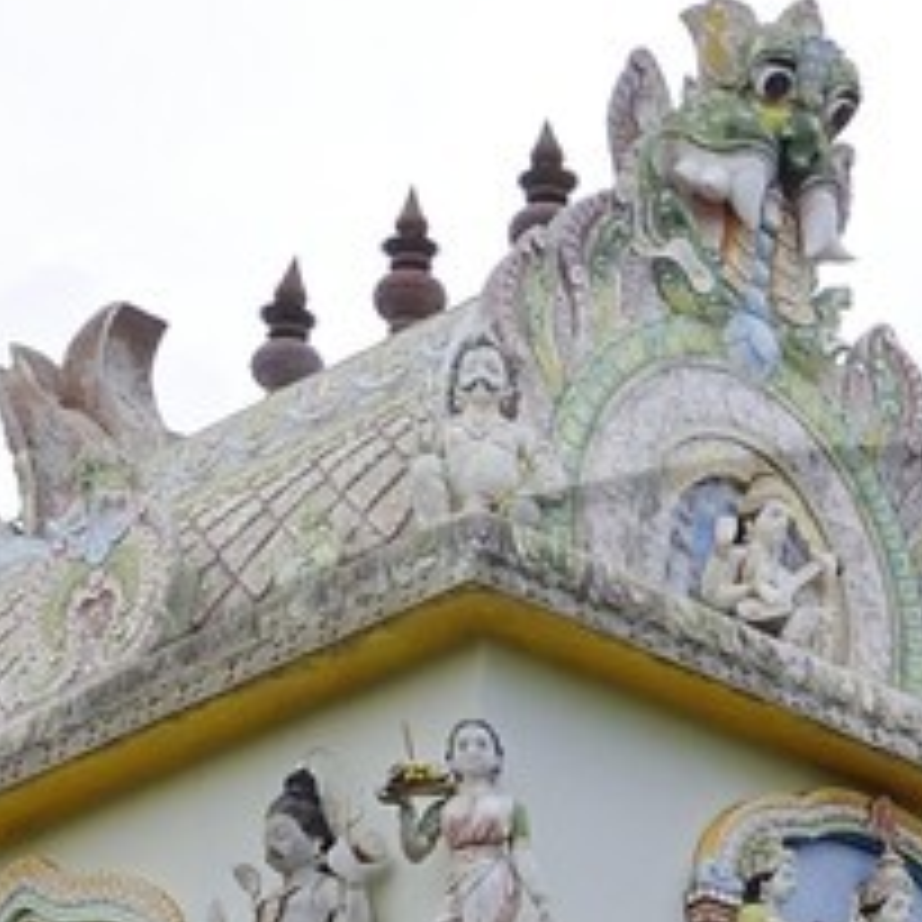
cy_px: 2105
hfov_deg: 8.5
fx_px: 6178
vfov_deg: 8.0
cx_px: 962
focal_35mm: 205
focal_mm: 31
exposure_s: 1/160
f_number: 14
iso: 400
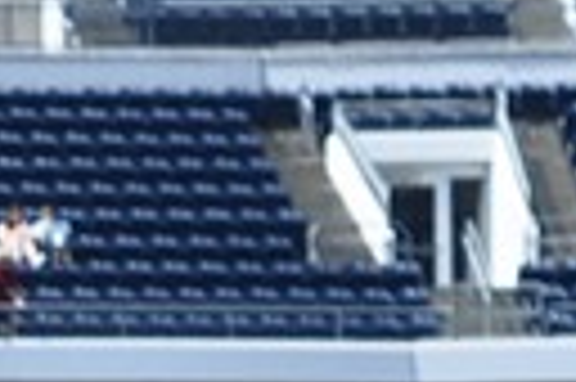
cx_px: -1503
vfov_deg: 2.3
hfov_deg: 3.4
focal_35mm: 584
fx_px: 9332
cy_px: 1411
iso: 200
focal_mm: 50
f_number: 5
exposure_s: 1/640
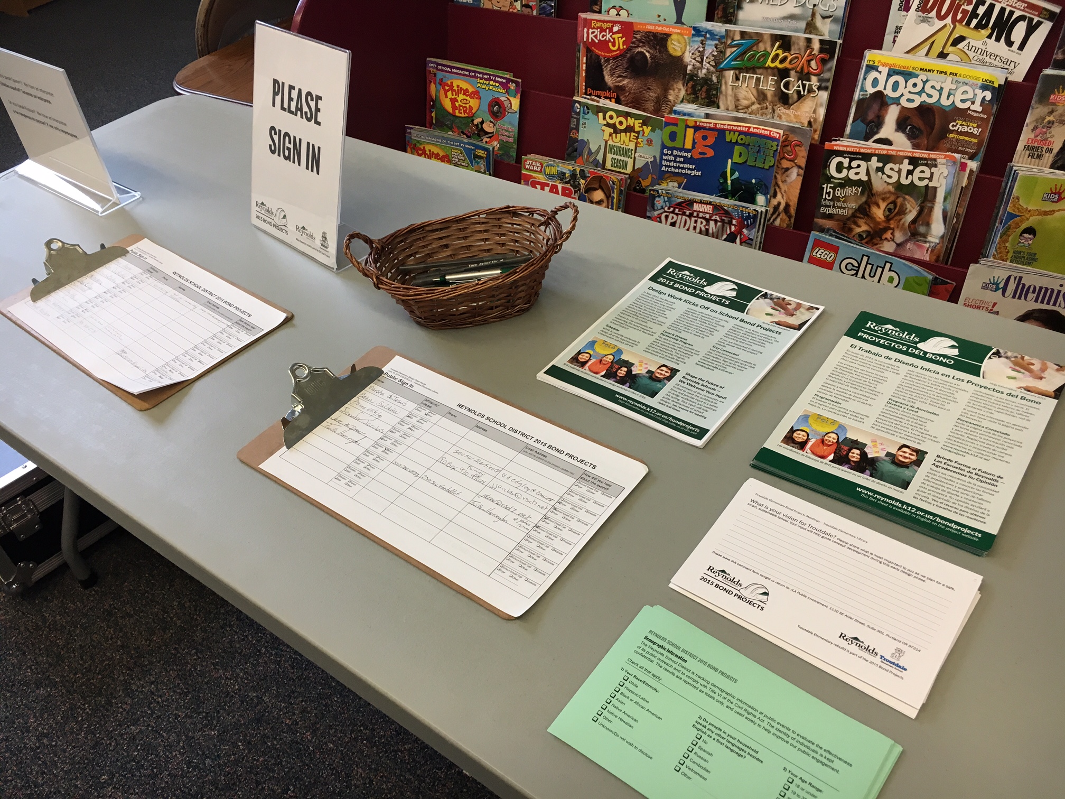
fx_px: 892
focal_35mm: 29
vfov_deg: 48.2
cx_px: 532
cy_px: 400
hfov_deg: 61.7
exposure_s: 1/30
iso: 64
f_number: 2.2
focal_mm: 4.15
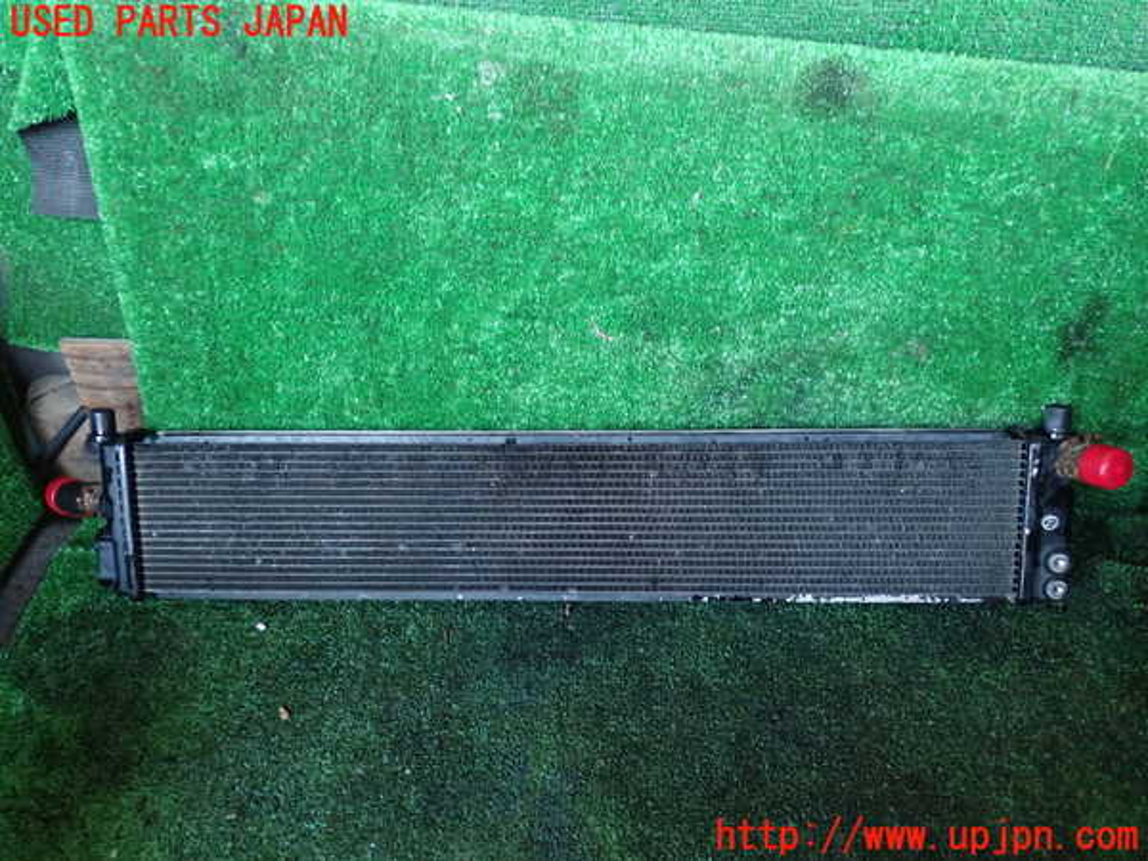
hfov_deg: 60.0
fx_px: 995
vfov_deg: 46.8
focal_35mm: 30
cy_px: 430
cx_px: 574
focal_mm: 5.4
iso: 800
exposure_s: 1/25
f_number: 2.3
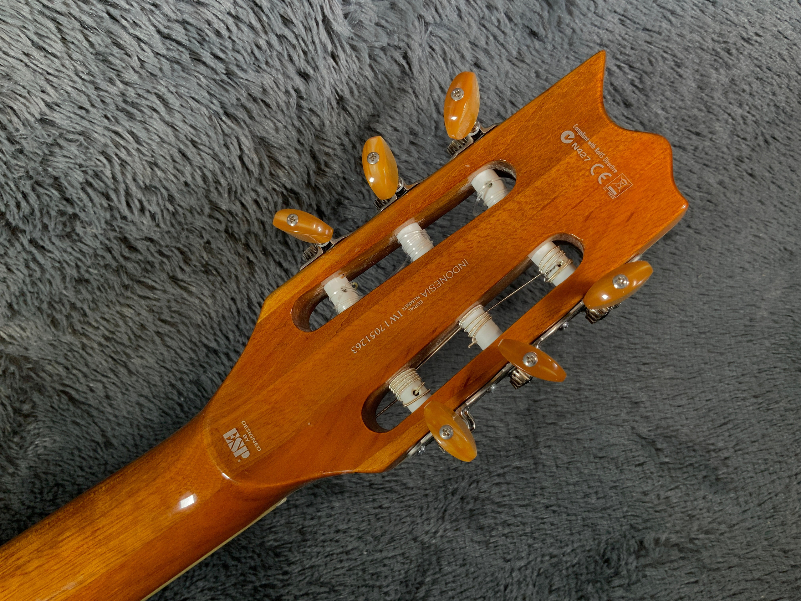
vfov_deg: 48.2
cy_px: 300
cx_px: 400
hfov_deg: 61.7
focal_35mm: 29
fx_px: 671
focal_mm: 3
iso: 50
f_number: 1.8
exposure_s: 1/104
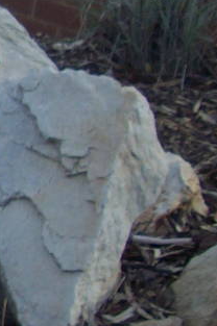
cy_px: -6
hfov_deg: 6.0
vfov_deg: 10.4
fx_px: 1785
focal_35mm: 197
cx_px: -594
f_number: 2.8
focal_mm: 6.2
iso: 84
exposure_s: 1/125
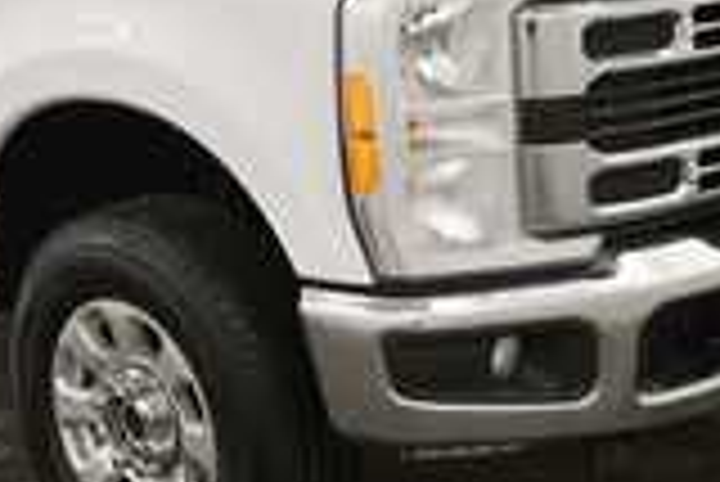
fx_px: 1501
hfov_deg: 26.6
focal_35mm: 75
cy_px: 146
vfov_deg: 18.2
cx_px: 184
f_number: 5.6
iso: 800
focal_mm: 20
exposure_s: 1/200
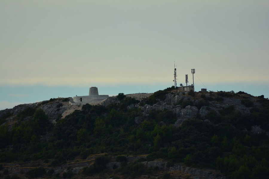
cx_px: 134
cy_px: 90
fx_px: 3362
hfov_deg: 4.6
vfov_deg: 3.1
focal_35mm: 450
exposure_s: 1/1000
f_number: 5.6
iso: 400
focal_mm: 300
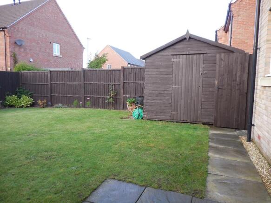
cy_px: 102
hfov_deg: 69.4
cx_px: 136
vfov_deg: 54.9
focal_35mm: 25
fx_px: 196
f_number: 3.7
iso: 125
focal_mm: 4.5
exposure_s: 1/60
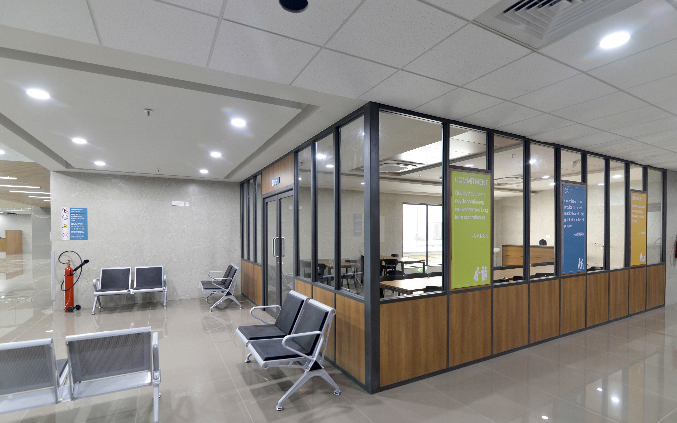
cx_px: 339
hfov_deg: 94.4
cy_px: 234
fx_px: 314
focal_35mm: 17
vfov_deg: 67.8
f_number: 4
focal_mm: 16
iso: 400
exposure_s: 1/30
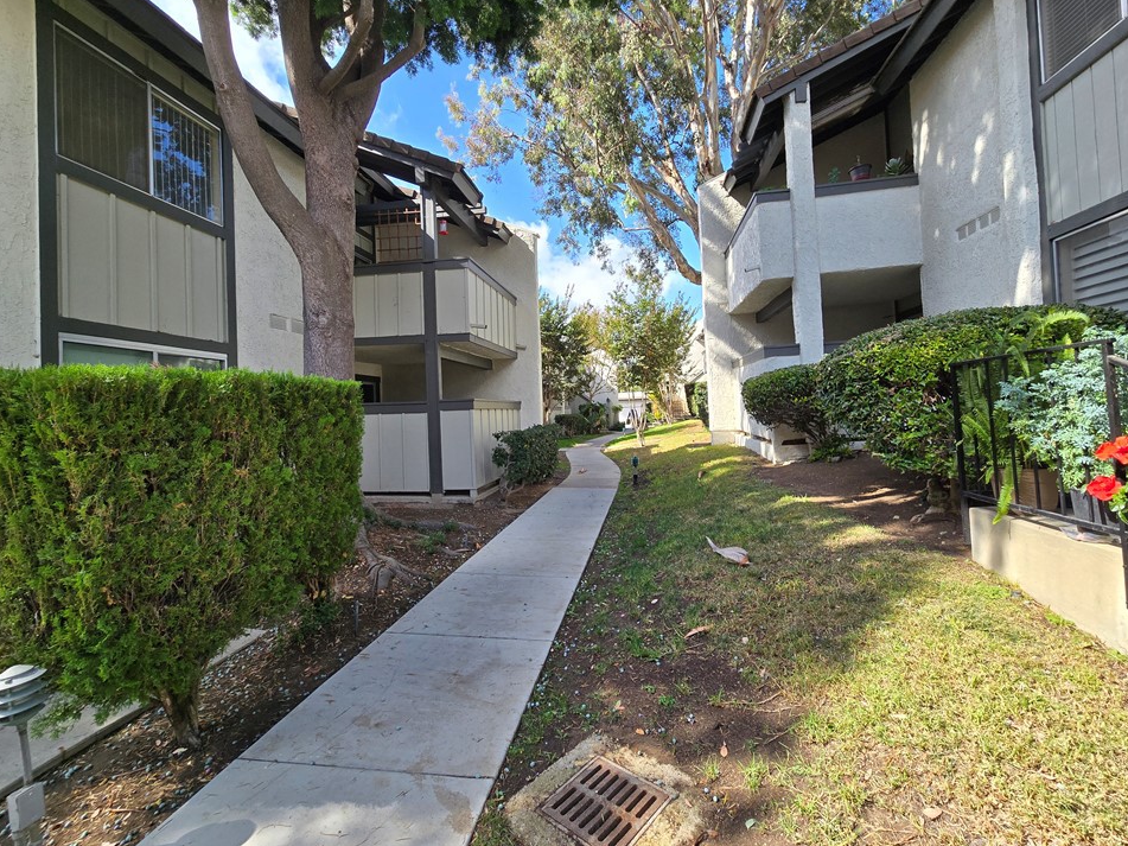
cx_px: 562
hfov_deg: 102.1
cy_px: 411
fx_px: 456
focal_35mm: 14
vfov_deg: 85.6
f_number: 2.2
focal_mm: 2.2
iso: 50
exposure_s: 1/654
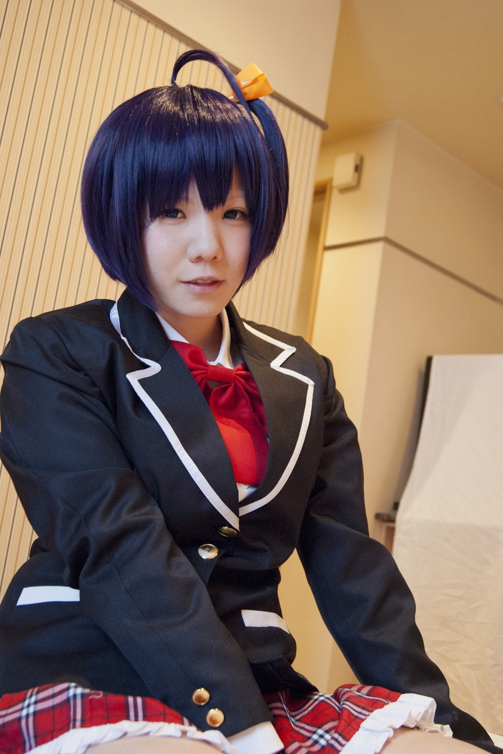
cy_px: 377
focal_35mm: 42
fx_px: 880
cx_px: 252
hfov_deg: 31.9
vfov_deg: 46.4
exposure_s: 1/15
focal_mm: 28
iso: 800
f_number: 5
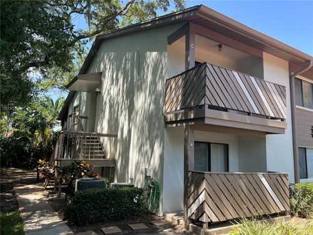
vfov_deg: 53.1
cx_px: 156
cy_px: 118
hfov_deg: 67.3
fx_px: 235
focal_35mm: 26
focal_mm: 5.7
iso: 50
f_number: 1.5
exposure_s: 1/957
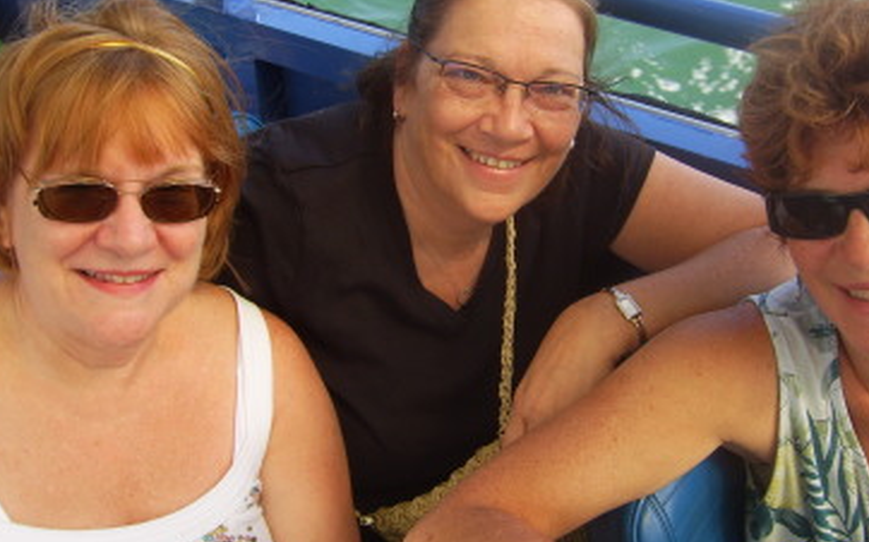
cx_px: 466
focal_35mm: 50
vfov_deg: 25.7
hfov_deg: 40.3
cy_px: 207
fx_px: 1184
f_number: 6.4
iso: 50
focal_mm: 7.8
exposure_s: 1/100
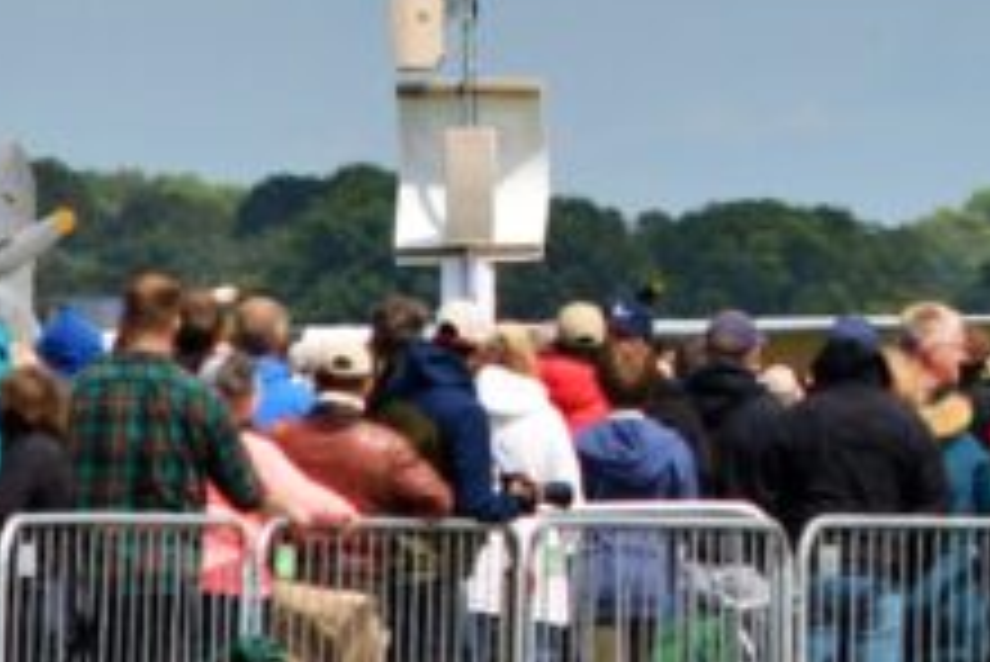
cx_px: 1440
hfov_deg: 1.3
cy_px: -678
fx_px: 44220
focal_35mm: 1607
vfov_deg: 0.9
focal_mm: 230
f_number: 11
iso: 125
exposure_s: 1/320
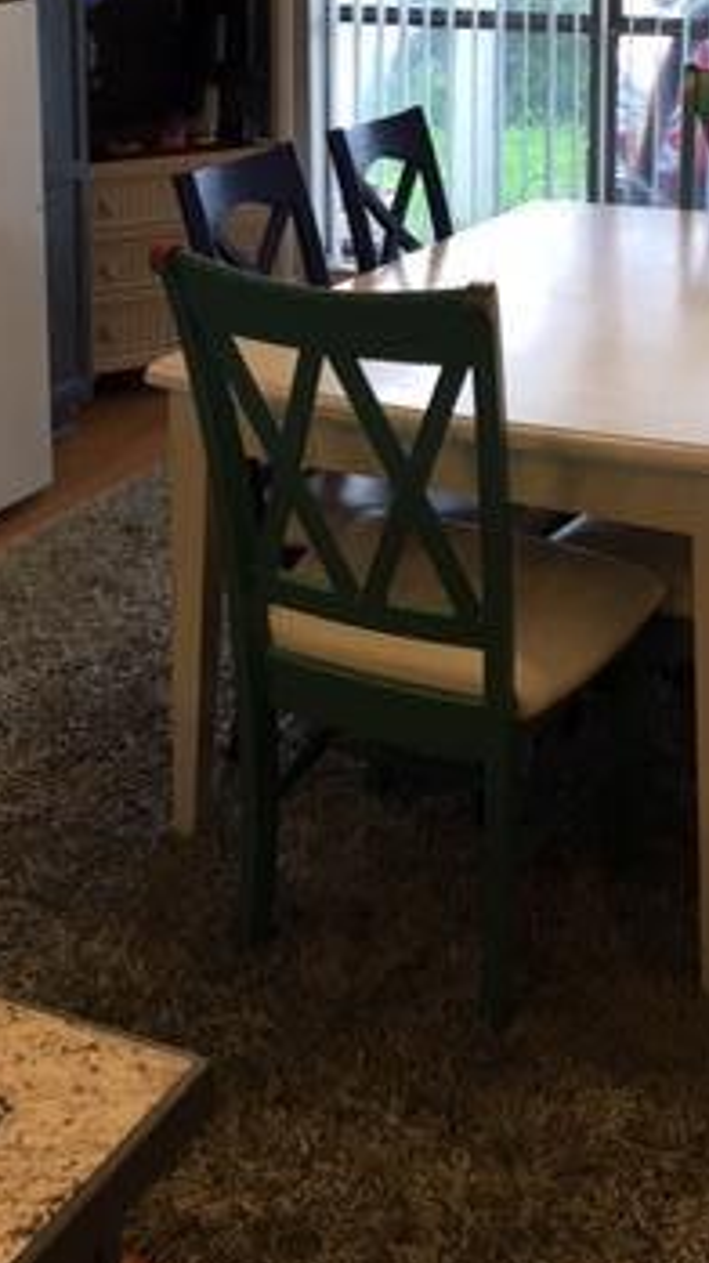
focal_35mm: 58
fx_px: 1941
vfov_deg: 34.1
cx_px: 268
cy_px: 130
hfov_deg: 20.7
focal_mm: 4.15
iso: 25
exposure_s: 1/30
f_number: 2.2
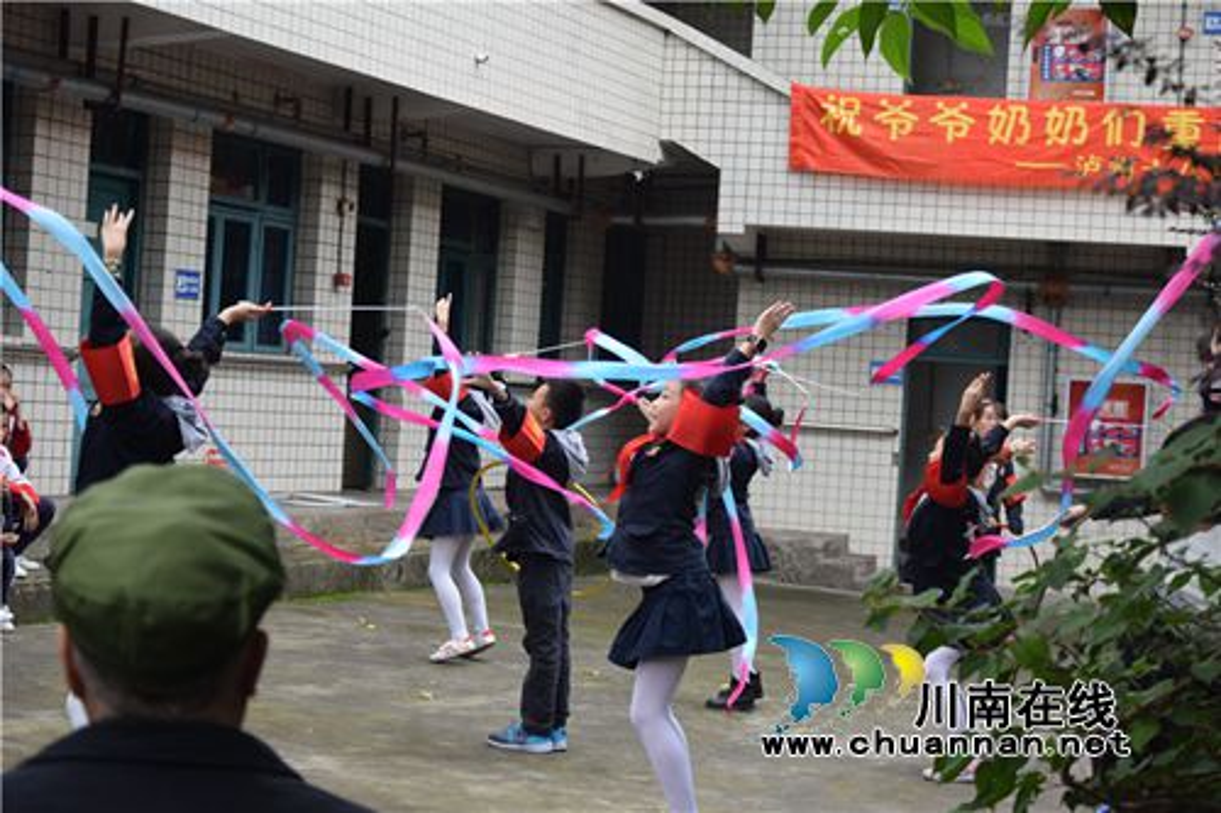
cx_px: 610
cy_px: 406
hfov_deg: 29.9
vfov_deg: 20.1
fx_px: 2288
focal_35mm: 68
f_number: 4.8
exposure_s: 1/500
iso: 900
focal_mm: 45
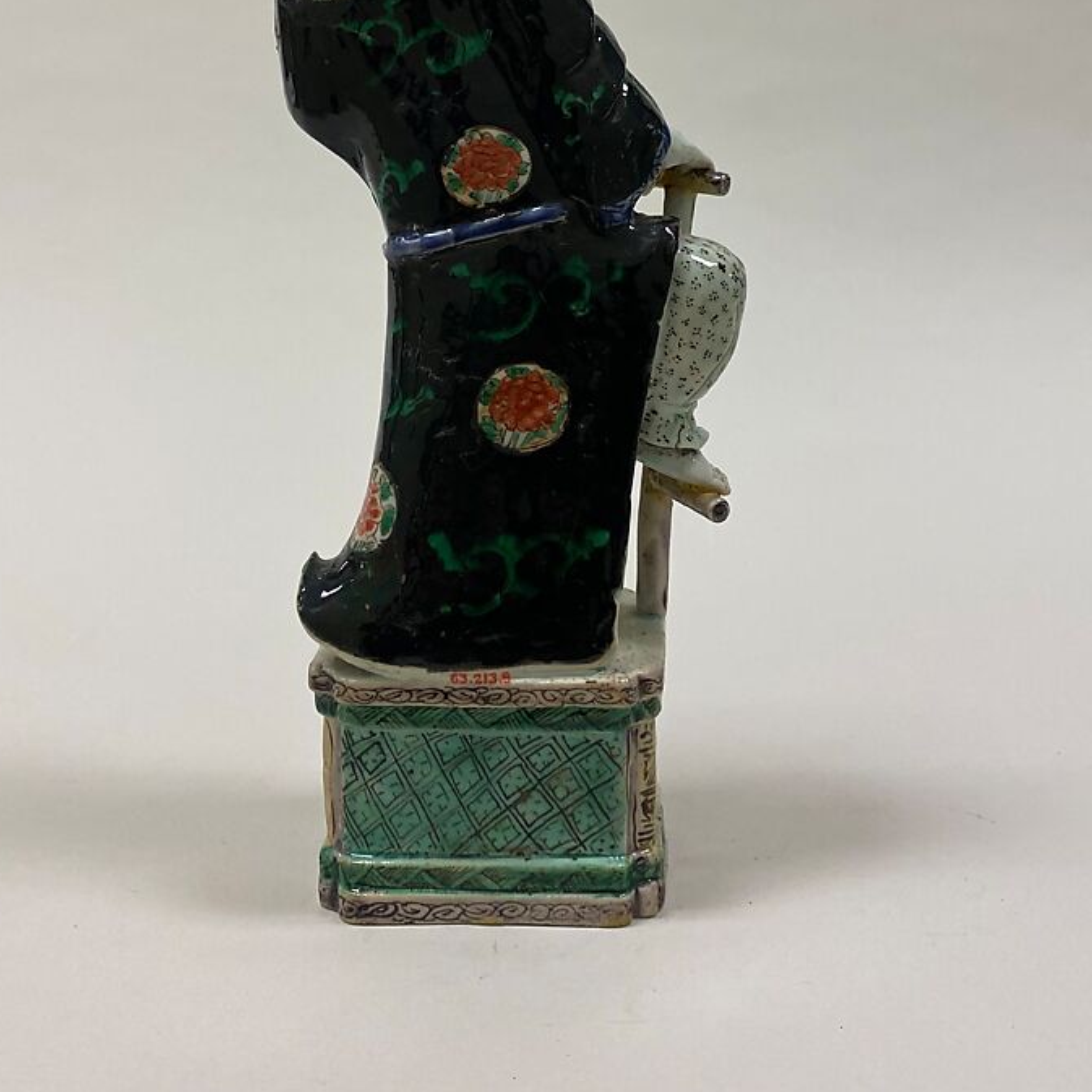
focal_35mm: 41
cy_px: 237
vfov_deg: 39.5
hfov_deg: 40.9
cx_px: 524
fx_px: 1463
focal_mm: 4.25
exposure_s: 1/105
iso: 125
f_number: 1.8
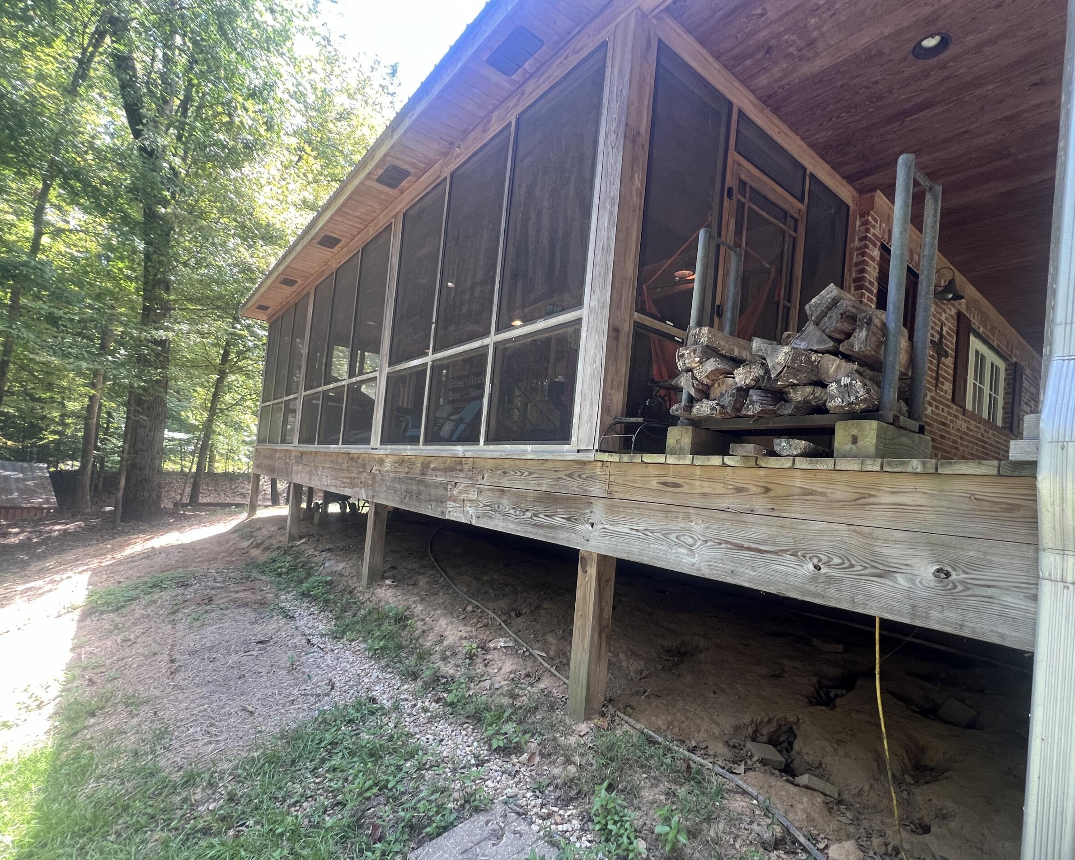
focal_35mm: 16
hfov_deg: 93.1
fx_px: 509
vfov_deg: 80.2
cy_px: 465
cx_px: 557
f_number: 1.8
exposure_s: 1/99
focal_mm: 1.57
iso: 100
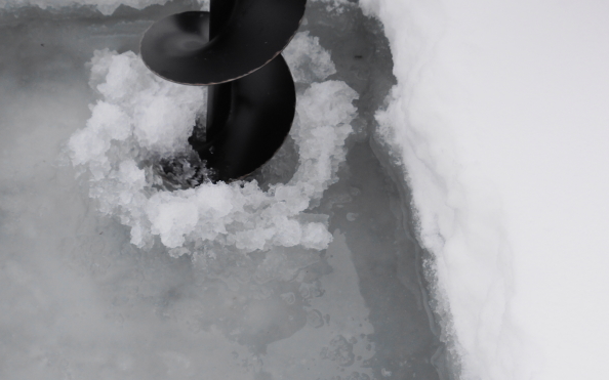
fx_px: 1195
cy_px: 173
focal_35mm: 72
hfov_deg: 28.4
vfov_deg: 18.1
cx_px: 190
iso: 100
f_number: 8
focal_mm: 28
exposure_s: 1/80
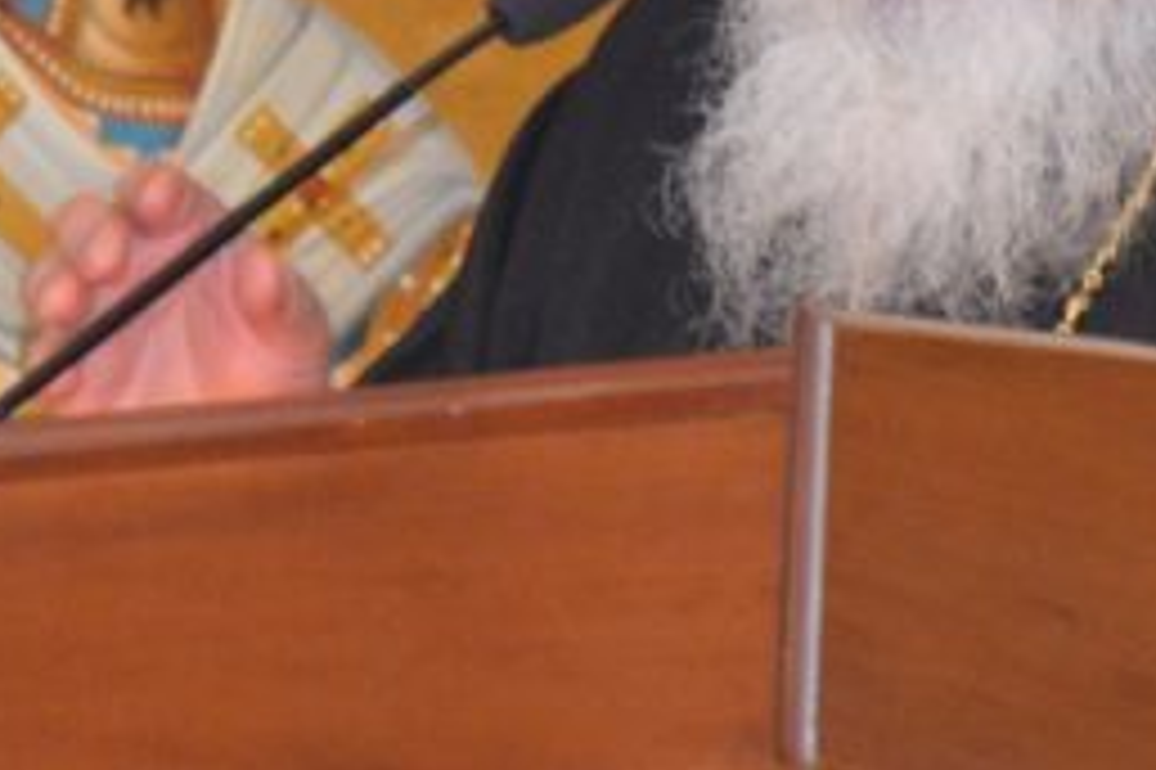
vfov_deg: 1.6
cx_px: -31
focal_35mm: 837
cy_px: -426
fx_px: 26859
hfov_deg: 2.5
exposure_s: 1/60
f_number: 5.6
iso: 2500
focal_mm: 140
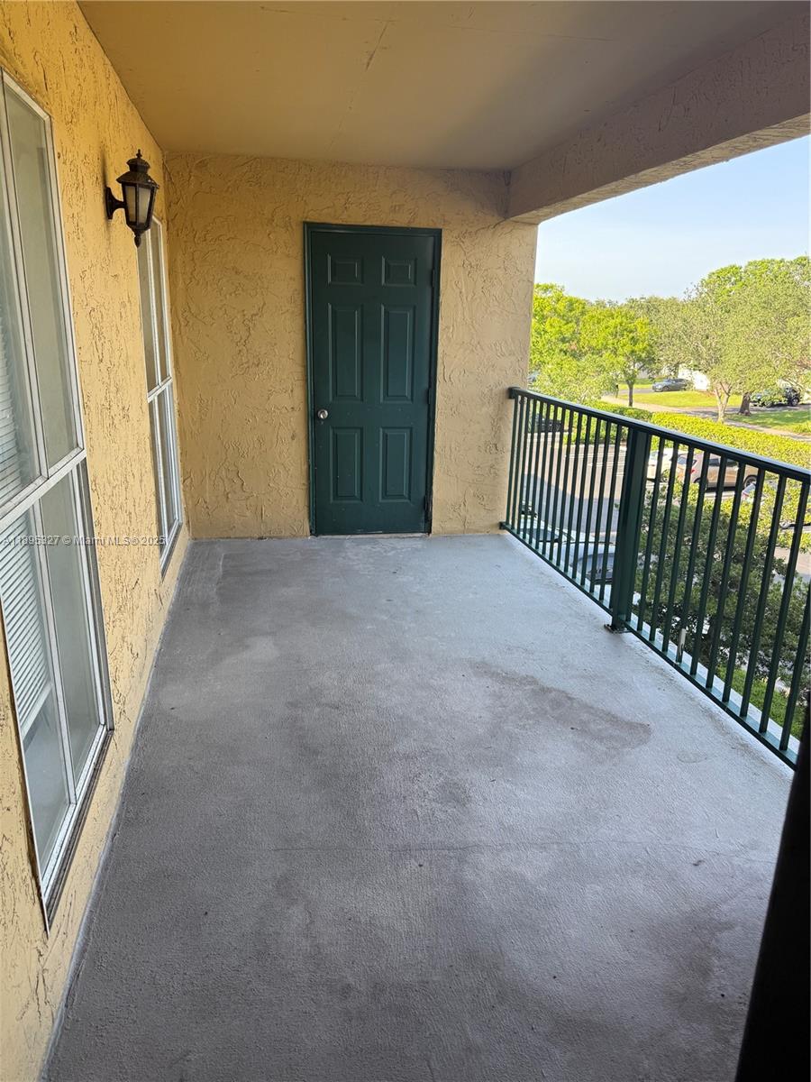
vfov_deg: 71.6
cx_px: 406
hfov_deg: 56.8
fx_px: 750
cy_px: 541
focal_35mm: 24
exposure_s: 1/281
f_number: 1.78
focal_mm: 6.76
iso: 64
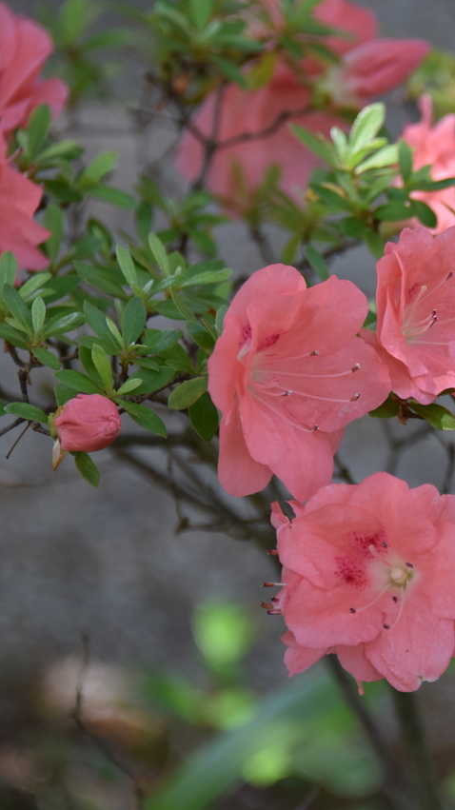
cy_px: 405
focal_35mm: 473
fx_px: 10156
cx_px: 441
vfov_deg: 4.6
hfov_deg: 2.6
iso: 900
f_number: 5.6
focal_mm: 300
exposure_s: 1/640
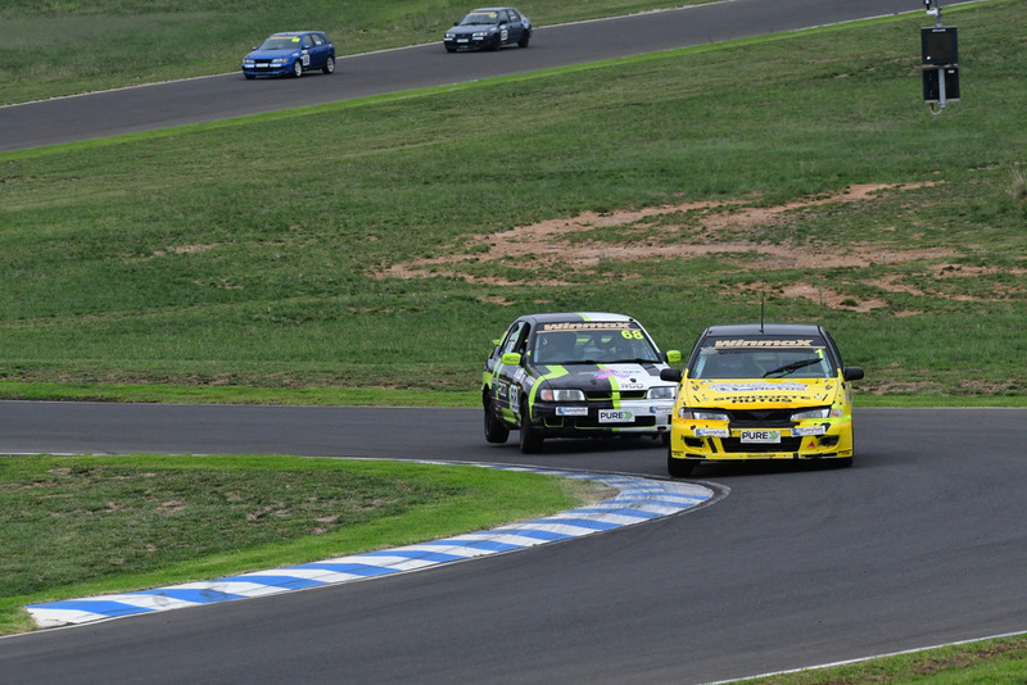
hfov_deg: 6.9
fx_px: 8561
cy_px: 342
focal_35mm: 300
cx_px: 514
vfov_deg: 4.6
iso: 2000
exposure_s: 1/640
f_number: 10
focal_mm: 200
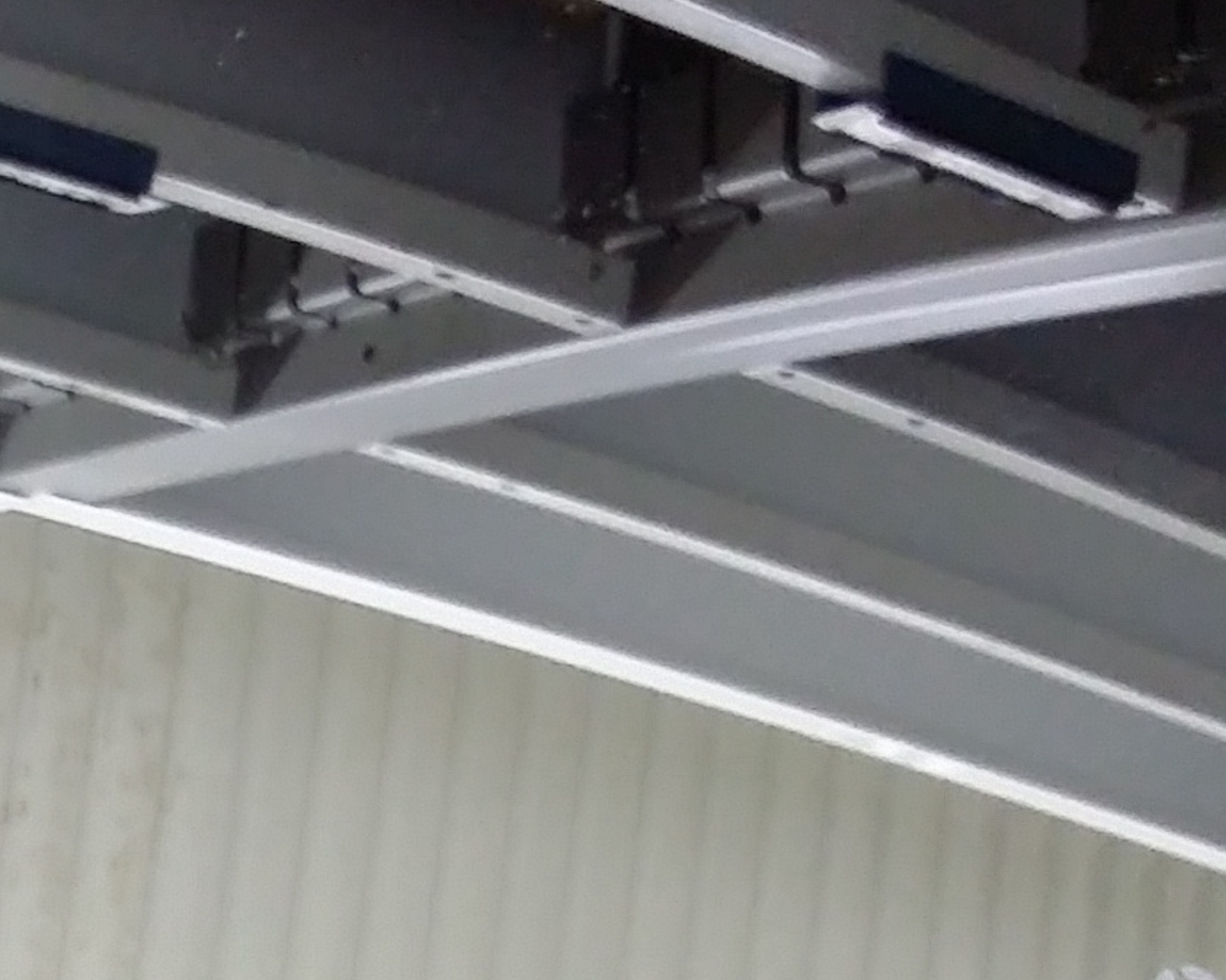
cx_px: -381
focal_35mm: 121
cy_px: 929
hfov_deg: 15.1
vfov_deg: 12.6
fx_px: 4389
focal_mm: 3.4
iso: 160
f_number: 2.4
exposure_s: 1/15
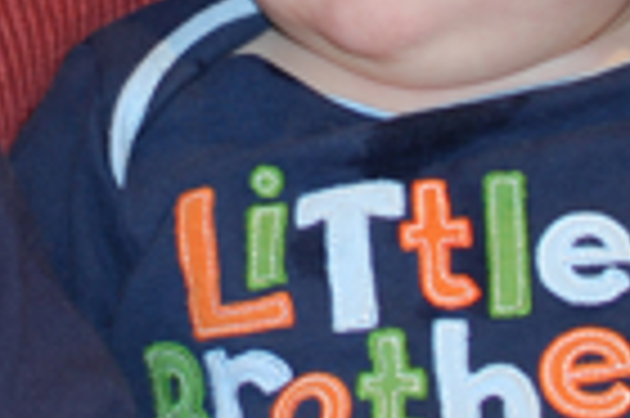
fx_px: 4200
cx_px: 63
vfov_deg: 5.7
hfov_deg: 8.5
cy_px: -175
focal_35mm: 240
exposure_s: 1/60
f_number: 2.8
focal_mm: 35
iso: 200
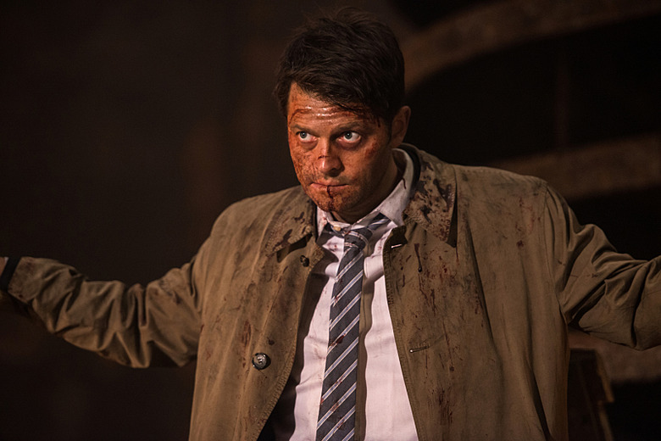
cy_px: 220
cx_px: 330
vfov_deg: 7.8
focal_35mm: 175
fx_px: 3213
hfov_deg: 11.7
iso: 2000
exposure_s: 1/100
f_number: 2.8
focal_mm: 175
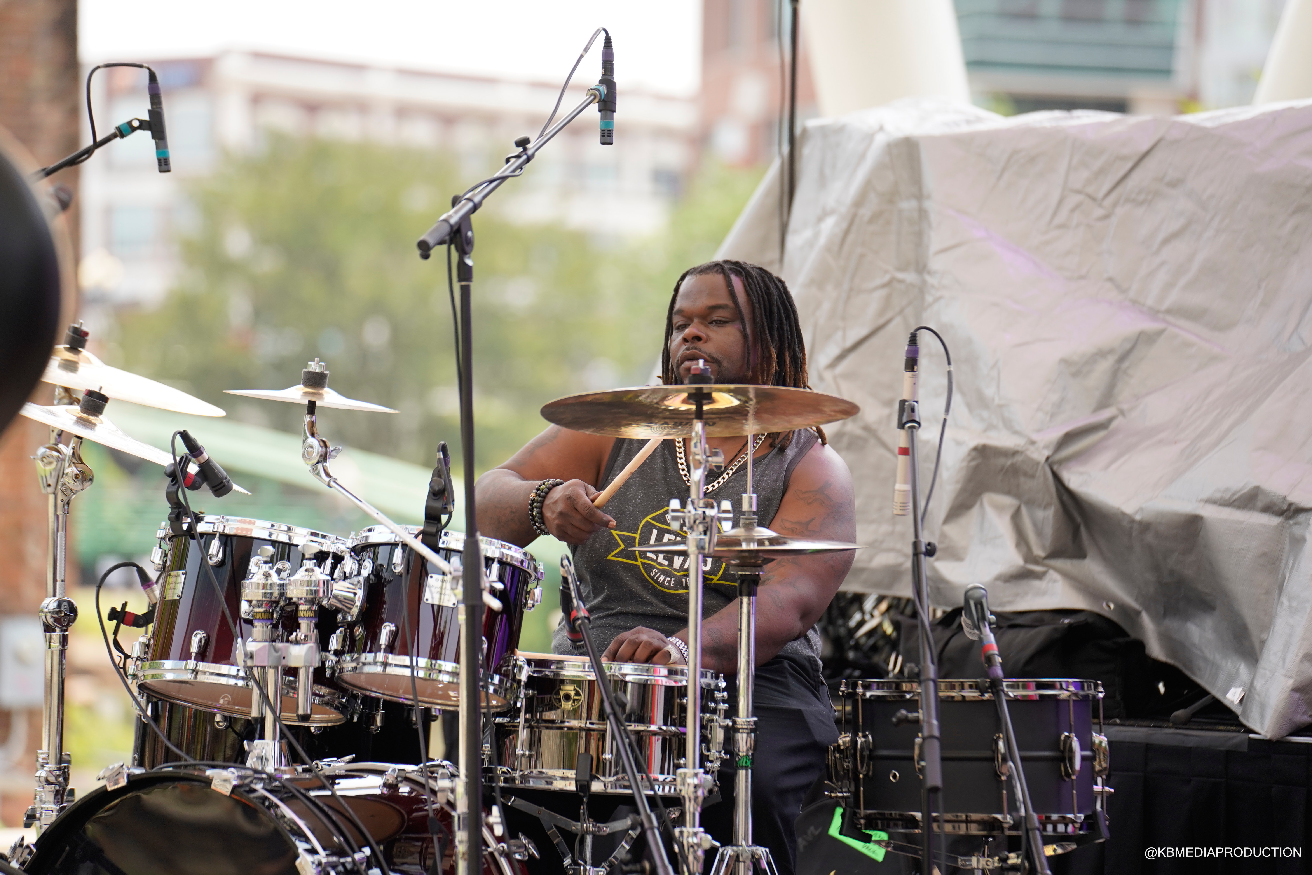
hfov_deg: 14.4
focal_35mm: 142
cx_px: 656
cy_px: 438
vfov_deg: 9.7
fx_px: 5175
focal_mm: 142
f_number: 3.2
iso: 500
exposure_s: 1/1600
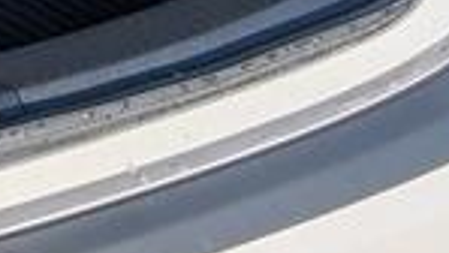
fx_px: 2740
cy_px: -325
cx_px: -289
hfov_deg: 9.1
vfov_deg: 5.2
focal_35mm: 230
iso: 22
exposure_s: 1/1429
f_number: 1.68
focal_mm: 6.9
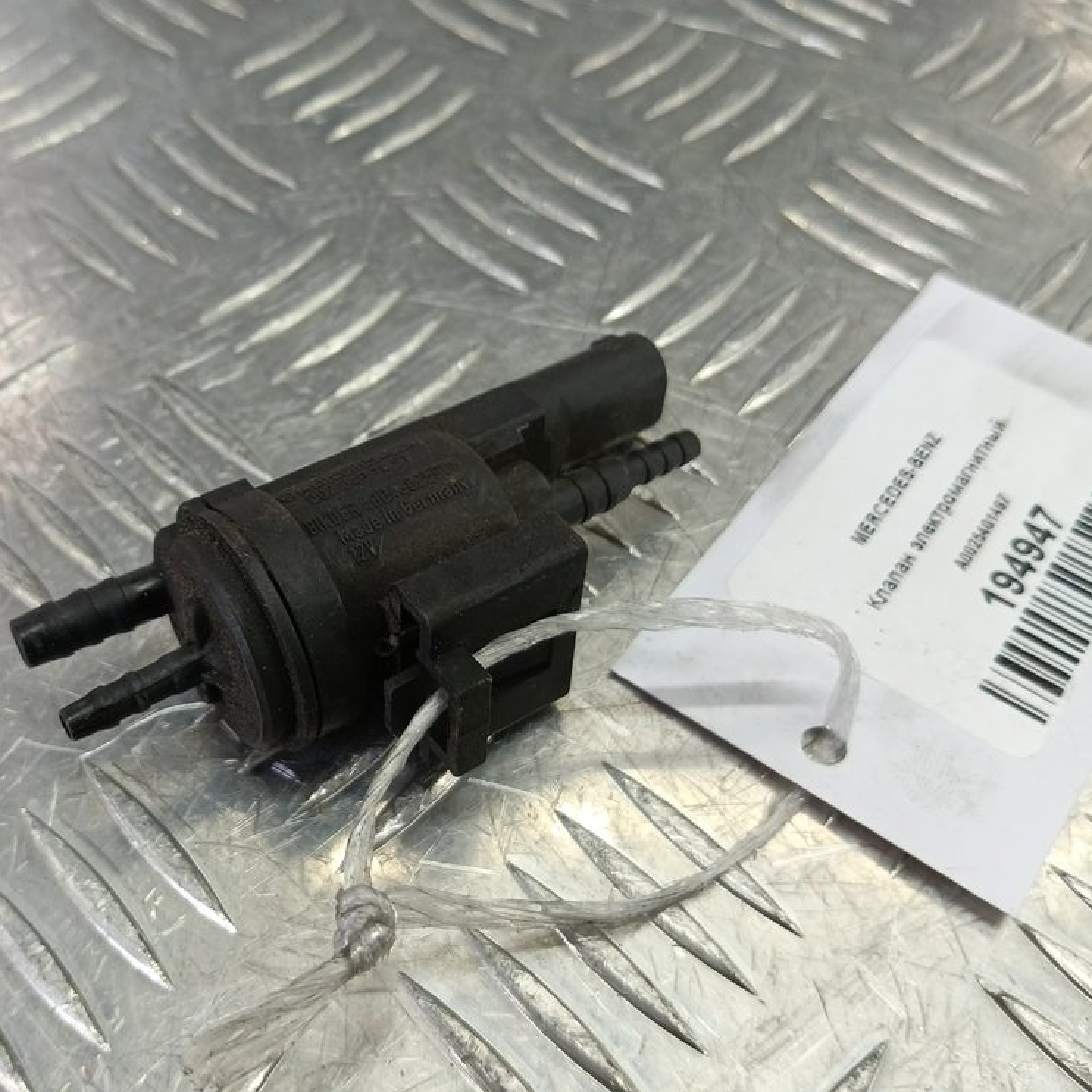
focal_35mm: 28
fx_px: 999
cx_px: 395
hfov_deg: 56.5
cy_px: 545
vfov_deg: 57.3
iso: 121
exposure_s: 1/50
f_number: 1.6
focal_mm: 4.11
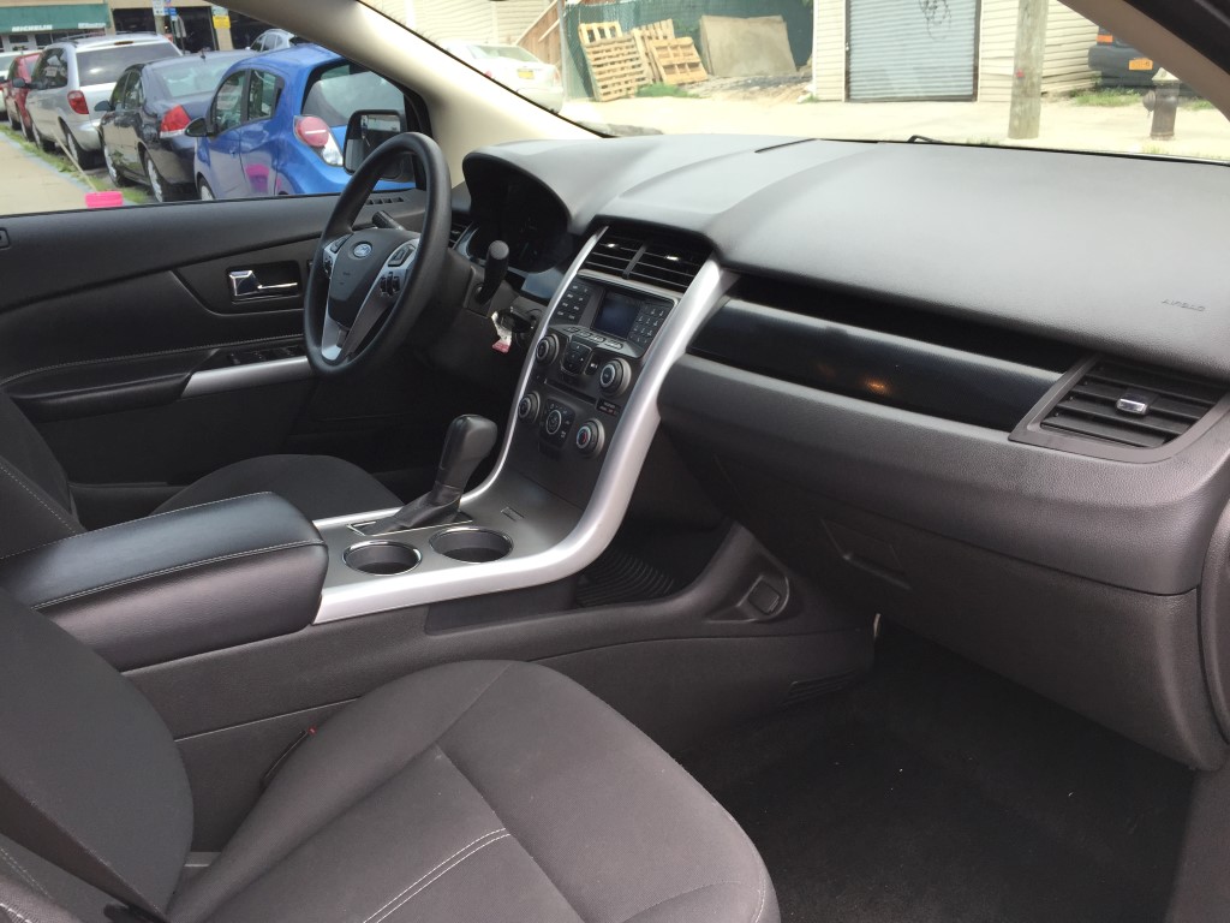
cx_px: 615
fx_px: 1030
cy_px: 462
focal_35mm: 29
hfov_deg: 61.7
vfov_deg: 48.2
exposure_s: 1/282
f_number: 2.2
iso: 32
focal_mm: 4.15
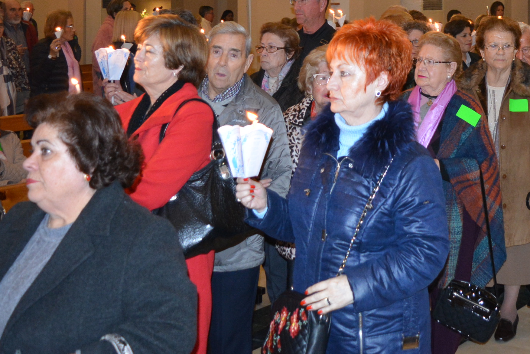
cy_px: 2
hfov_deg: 29.8
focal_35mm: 66
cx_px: 417
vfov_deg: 20.0
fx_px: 973
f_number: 3.8
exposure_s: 1/60
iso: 1400
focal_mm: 21
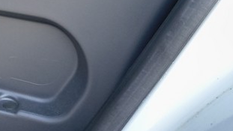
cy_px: -152
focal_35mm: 86
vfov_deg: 12.1
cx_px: -34
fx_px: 531
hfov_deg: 23.0
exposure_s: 1/100
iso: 260
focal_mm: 5.56
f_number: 1.8
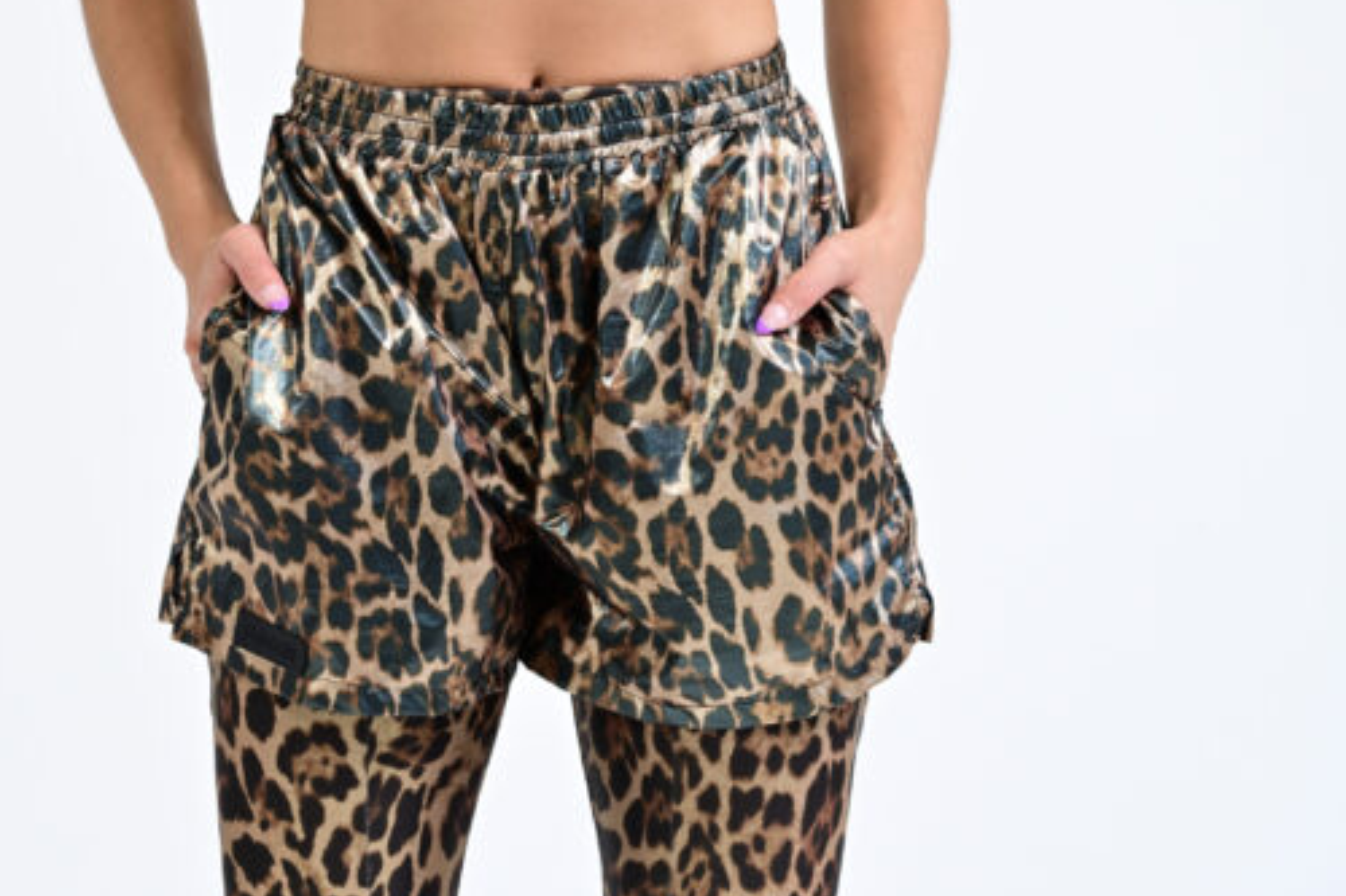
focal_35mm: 144
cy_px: 391
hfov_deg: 14.2
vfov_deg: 9.5
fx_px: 5382
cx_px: 541
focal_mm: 120
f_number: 5.6
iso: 500
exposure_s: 1/100
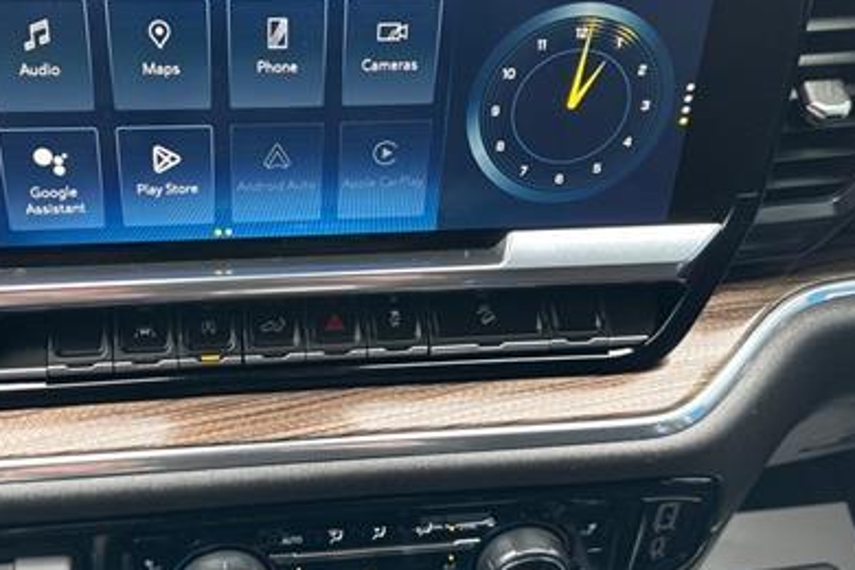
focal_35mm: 41
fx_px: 974
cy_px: 241
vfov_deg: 32.6
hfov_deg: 46.9
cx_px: 307
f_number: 1.78
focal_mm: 6.86
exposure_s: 1/60
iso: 250
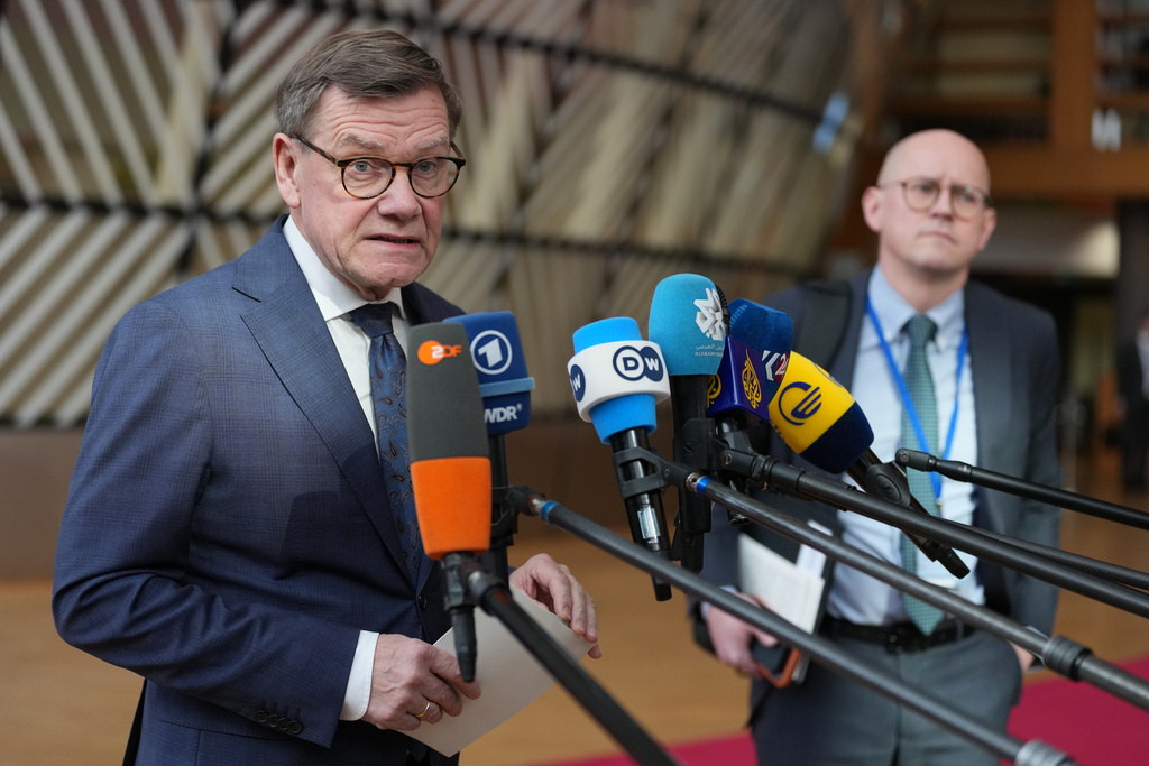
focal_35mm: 70
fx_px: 2234
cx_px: 574
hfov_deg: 28.8
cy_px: 383
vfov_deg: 19.5
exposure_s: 1/1000
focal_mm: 70
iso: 1600
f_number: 2.8
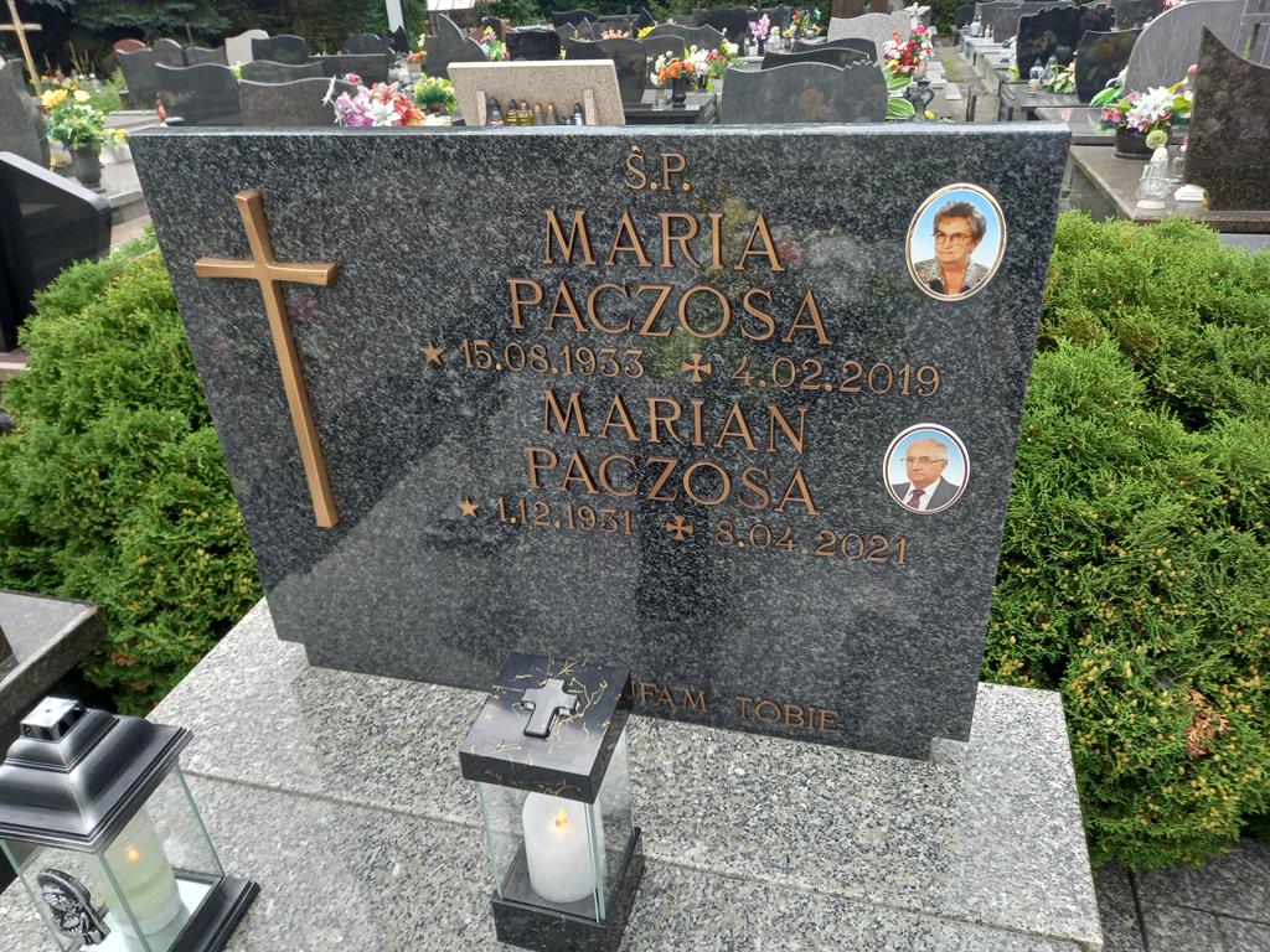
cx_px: 635
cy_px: 476
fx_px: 917
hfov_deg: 69.4
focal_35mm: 25
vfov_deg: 54.9
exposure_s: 1/59
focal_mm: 4.6
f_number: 2
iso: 25
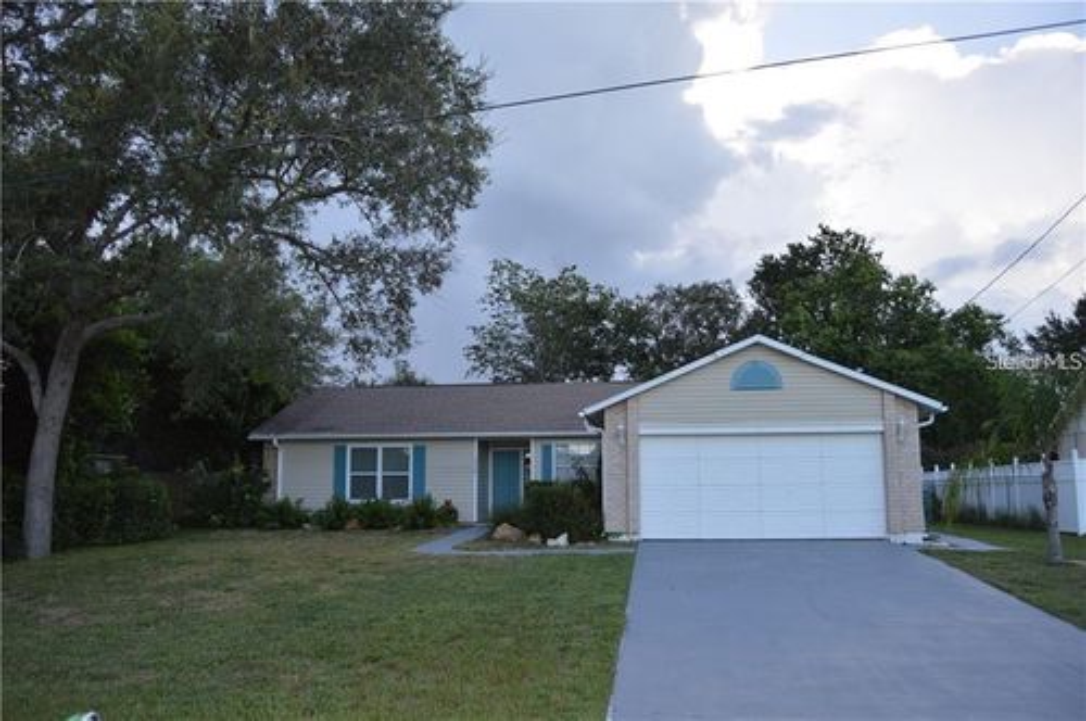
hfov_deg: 67.4
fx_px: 813
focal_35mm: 27
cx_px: 543
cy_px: 360
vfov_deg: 47.8
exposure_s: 1/160
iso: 100
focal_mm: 18
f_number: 4
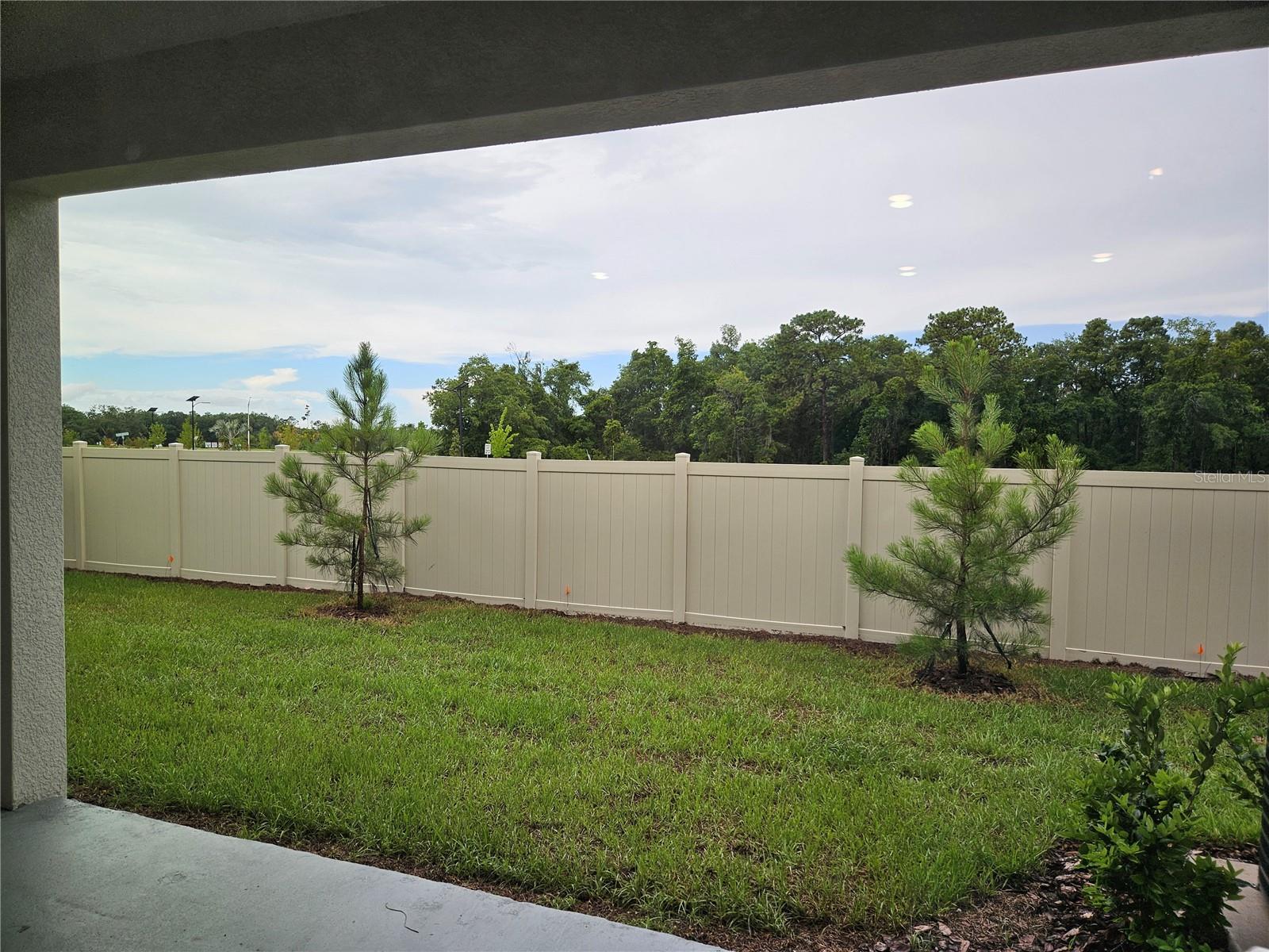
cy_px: 476
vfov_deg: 58.9
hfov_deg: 73.9
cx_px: 634
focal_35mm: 23
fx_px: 843
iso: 25
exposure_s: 1/887
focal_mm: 5.4
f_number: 1.8
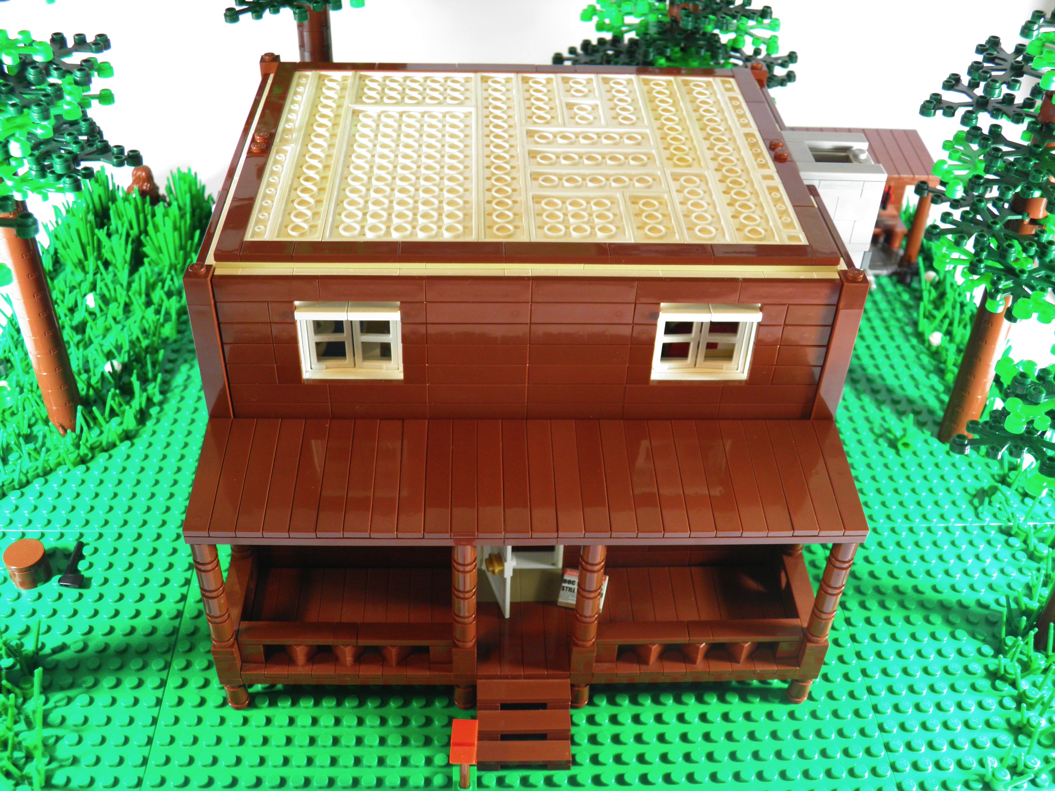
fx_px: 1067
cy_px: 396
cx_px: 528
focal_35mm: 35
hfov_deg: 52.6
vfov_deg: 40.7
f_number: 3.1
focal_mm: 6.3
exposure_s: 1/8
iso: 125
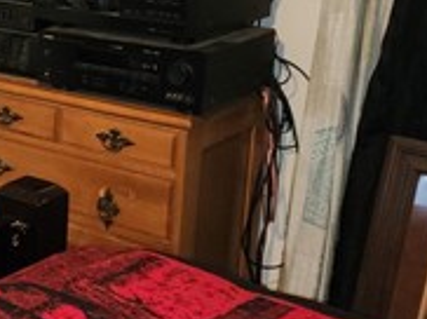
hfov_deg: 19.4
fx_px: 998
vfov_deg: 18.1
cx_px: -293
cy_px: 103
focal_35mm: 81
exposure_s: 1/17
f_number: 1.8
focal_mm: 6.4
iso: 125
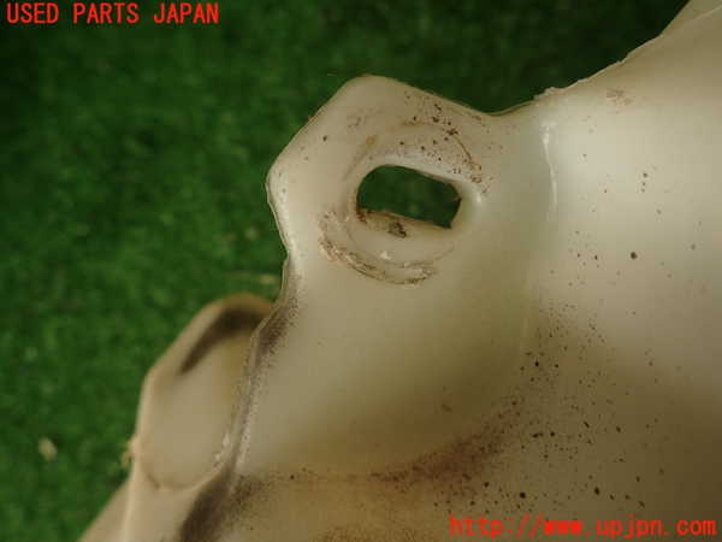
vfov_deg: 54.9
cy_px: 271
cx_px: 361
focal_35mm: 25
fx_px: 521
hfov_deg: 69.4
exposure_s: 1/125
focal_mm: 4.5
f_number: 2
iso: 100
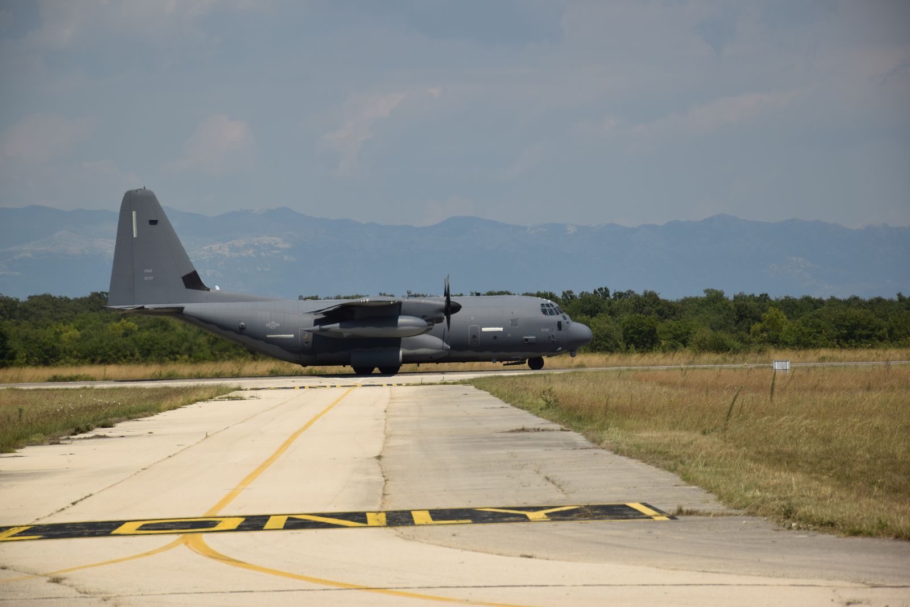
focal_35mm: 158
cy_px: 304
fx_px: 3981
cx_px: 455
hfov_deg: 13.0
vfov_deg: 8.7
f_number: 7.1
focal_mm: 105
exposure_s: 1/800
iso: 100
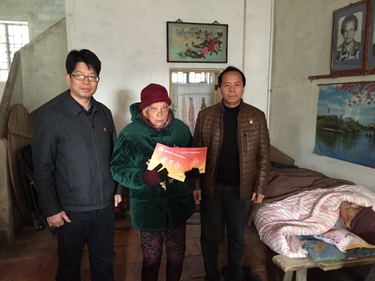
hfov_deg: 61.7
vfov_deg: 48.2
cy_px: 140
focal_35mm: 29
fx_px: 314
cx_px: 188
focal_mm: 4.15
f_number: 2.2
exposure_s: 1/15
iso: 250
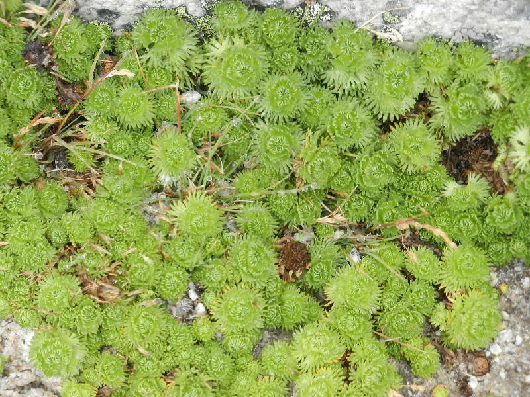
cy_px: 198
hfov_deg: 12.0
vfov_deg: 9.0
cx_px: 265
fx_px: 2526
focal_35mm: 165
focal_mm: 29.7
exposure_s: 1/200
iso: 160
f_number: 5.3
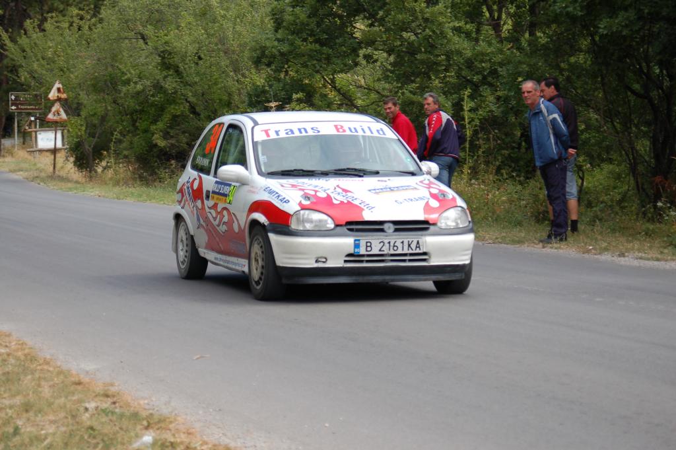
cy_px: 225
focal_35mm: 120
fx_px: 2251
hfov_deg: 17.1
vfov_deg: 11.4
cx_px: 338
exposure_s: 1/640
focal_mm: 80
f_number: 5.6
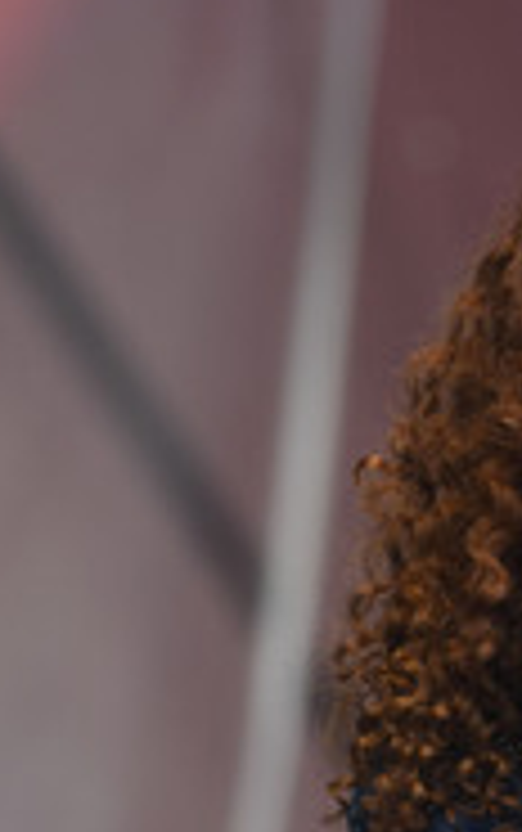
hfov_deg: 2.6
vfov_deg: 4.2
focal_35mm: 497
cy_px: 585
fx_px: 11286
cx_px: 1001
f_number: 4.5
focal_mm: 200
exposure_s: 1/1600
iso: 640
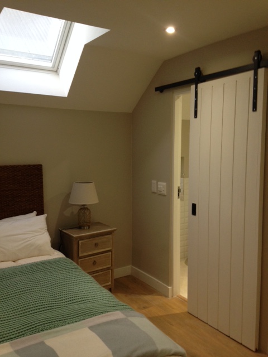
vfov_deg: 55.4
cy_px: 178
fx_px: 341
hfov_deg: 42.9
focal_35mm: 33
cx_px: 134
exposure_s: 1/20
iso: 100
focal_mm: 4.12
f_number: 2.4
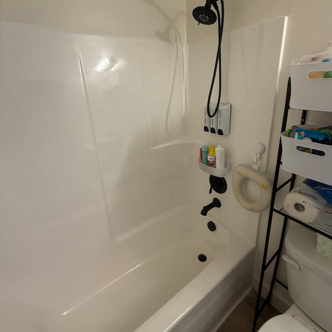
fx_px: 184
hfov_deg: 83.9
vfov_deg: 83.4
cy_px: 142
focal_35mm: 17
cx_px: 170
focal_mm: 2.22
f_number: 2.2
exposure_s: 1/120
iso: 160
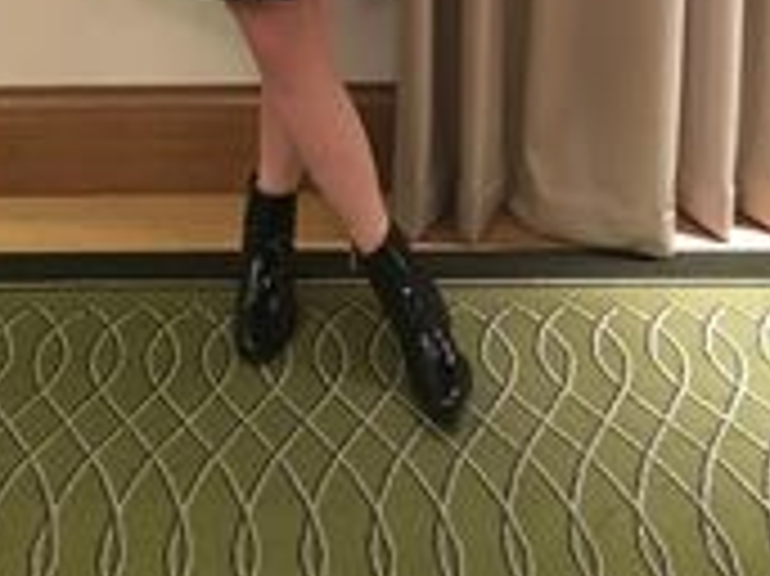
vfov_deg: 19.3
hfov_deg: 28.4
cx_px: 252
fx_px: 1512
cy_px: -252
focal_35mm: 68
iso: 400
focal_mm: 4.15
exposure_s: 1/17
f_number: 2.2
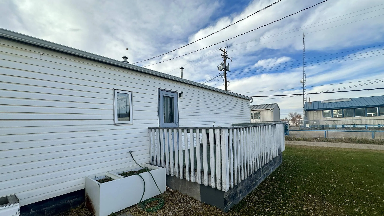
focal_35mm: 16
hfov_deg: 99.3
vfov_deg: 66.8
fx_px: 163
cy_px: 122
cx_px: 185
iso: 40
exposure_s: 1/849
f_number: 2.2
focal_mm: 2.22
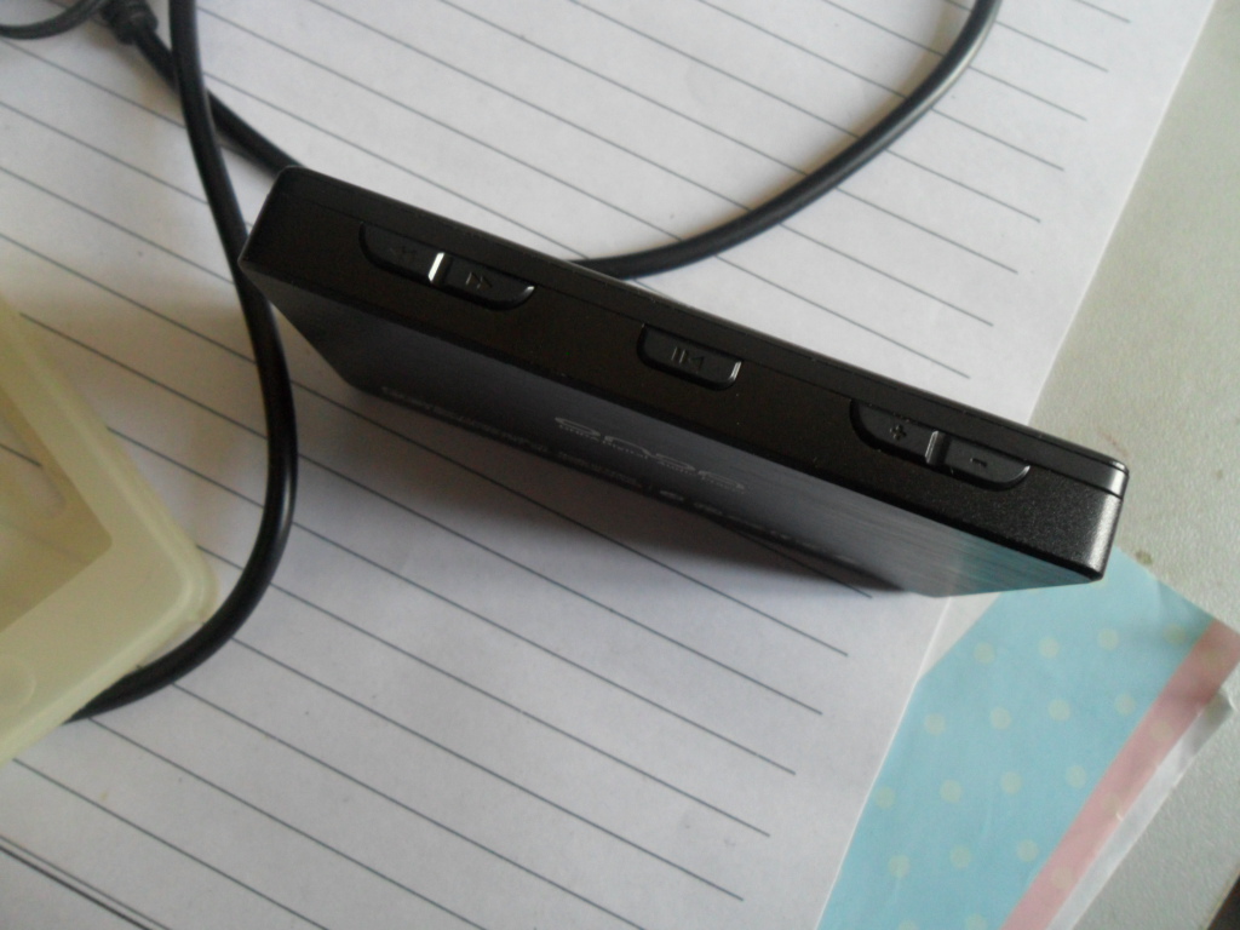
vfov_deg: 51.4
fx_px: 967
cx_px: 620
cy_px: 465
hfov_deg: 65.3
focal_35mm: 27
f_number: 3.5
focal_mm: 4.9
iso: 200
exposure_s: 1/45
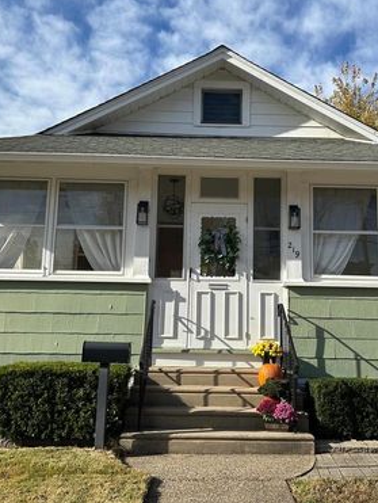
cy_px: 250
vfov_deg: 52.6
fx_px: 509
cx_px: 218
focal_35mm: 35
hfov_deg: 40.7
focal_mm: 5.7
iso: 50
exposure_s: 1/4115
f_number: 1.5
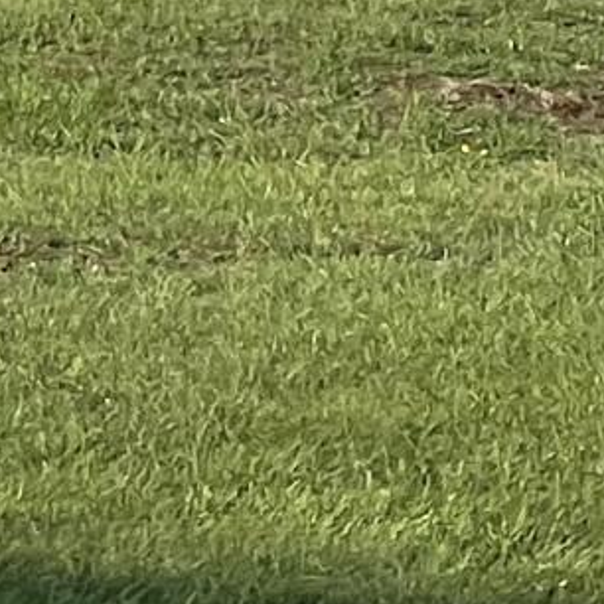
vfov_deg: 2.6
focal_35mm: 668
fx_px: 13187
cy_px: -1386
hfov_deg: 2.6
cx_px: -744
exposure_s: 1/626
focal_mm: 9
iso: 32
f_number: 2.8
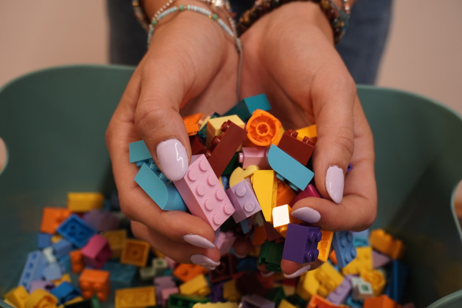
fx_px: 558
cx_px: 231
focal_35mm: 44
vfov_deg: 30.8
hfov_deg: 45.0
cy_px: 154
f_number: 4.5
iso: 500
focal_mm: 29
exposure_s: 1/60
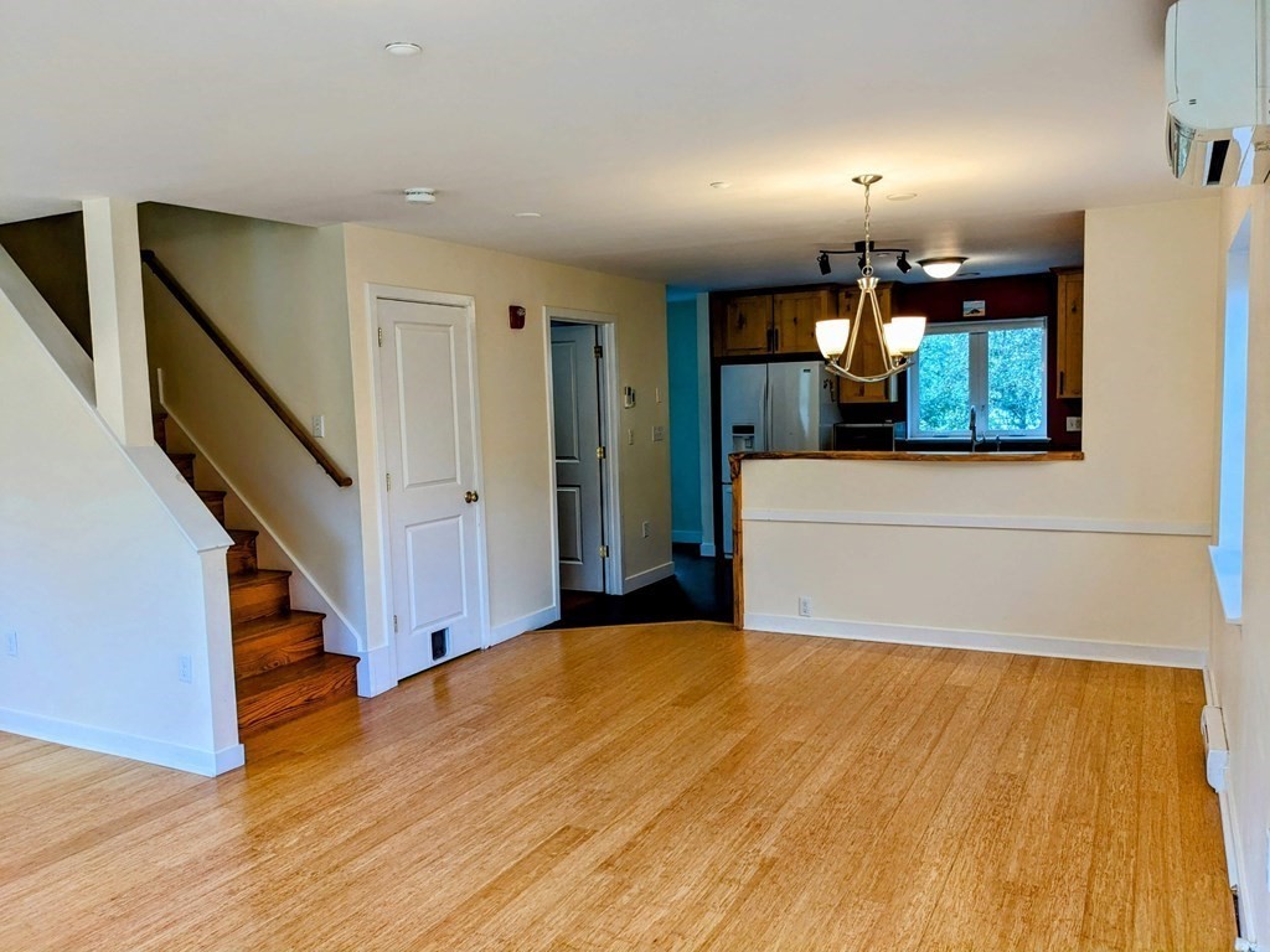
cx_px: 635
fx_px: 991
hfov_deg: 65.3
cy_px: 476
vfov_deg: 51.4
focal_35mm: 27
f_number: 1.73
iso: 54
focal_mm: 4.38
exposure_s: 1/120
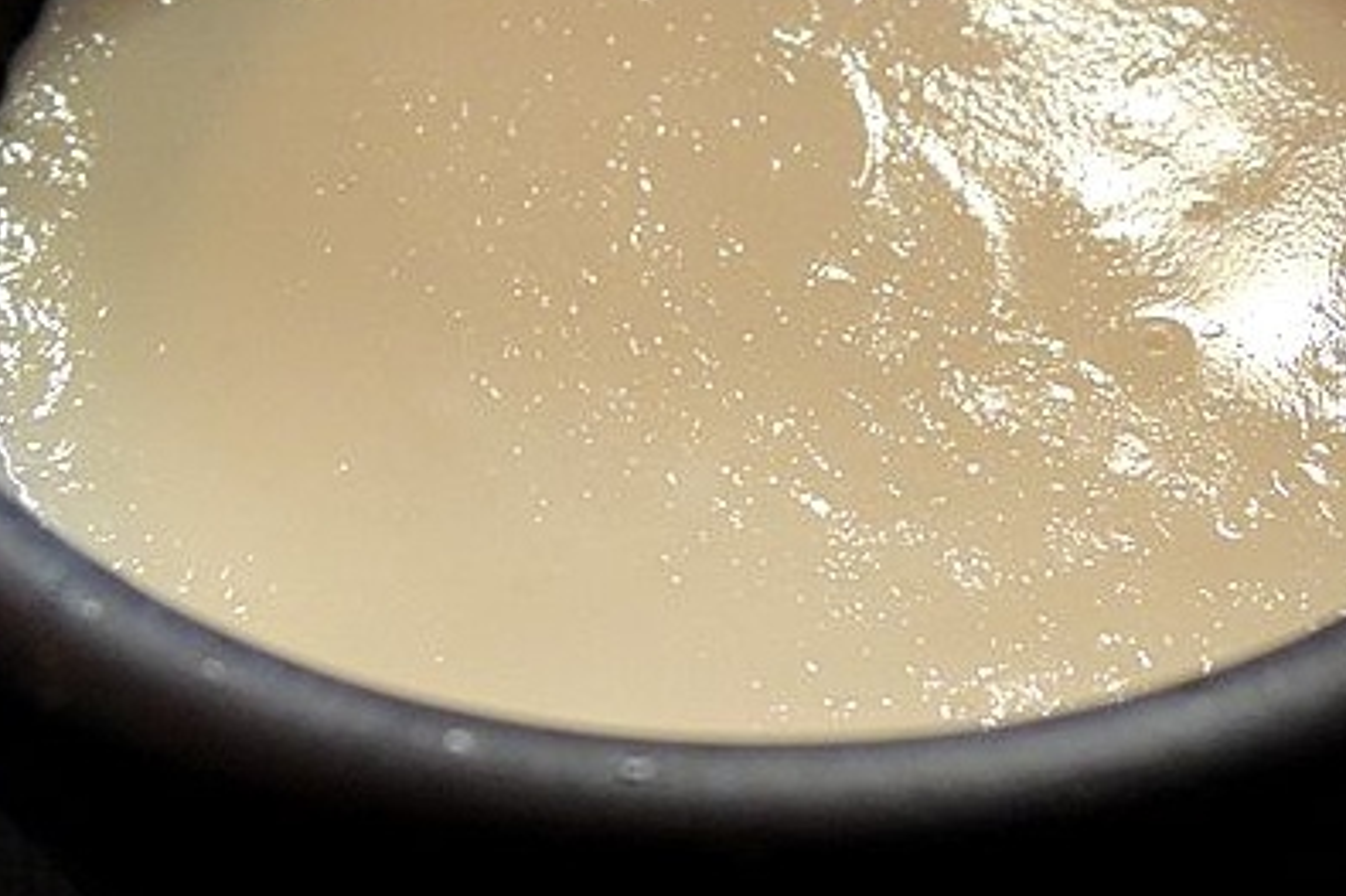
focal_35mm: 52
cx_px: 695
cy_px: 237
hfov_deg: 38.2
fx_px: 1943
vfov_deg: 25.7
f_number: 2.8
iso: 400
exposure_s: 1/25
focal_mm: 4.3
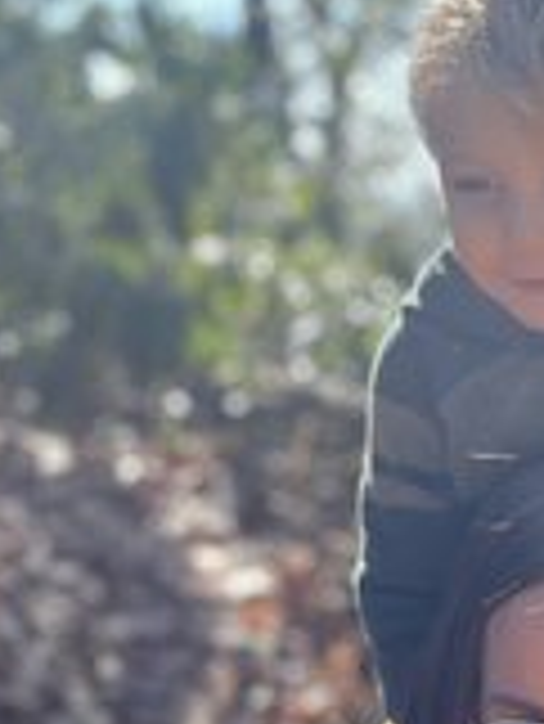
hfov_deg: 16.9
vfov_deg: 22.6
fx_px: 1800
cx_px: 490
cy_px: 501
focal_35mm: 86
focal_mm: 5.1
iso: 50
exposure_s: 1/891
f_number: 1.6
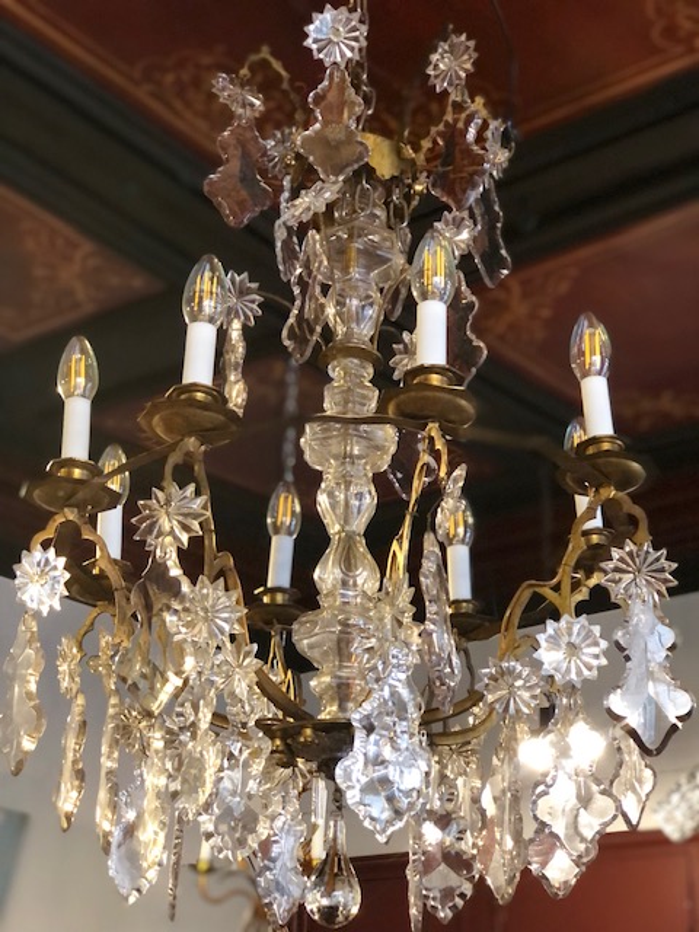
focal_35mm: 57
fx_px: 1535
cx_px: 350
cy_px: 466
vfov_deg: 33.8
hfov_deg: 25.7
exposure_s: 1/33
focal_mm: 6.6
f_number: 2.8
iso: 500
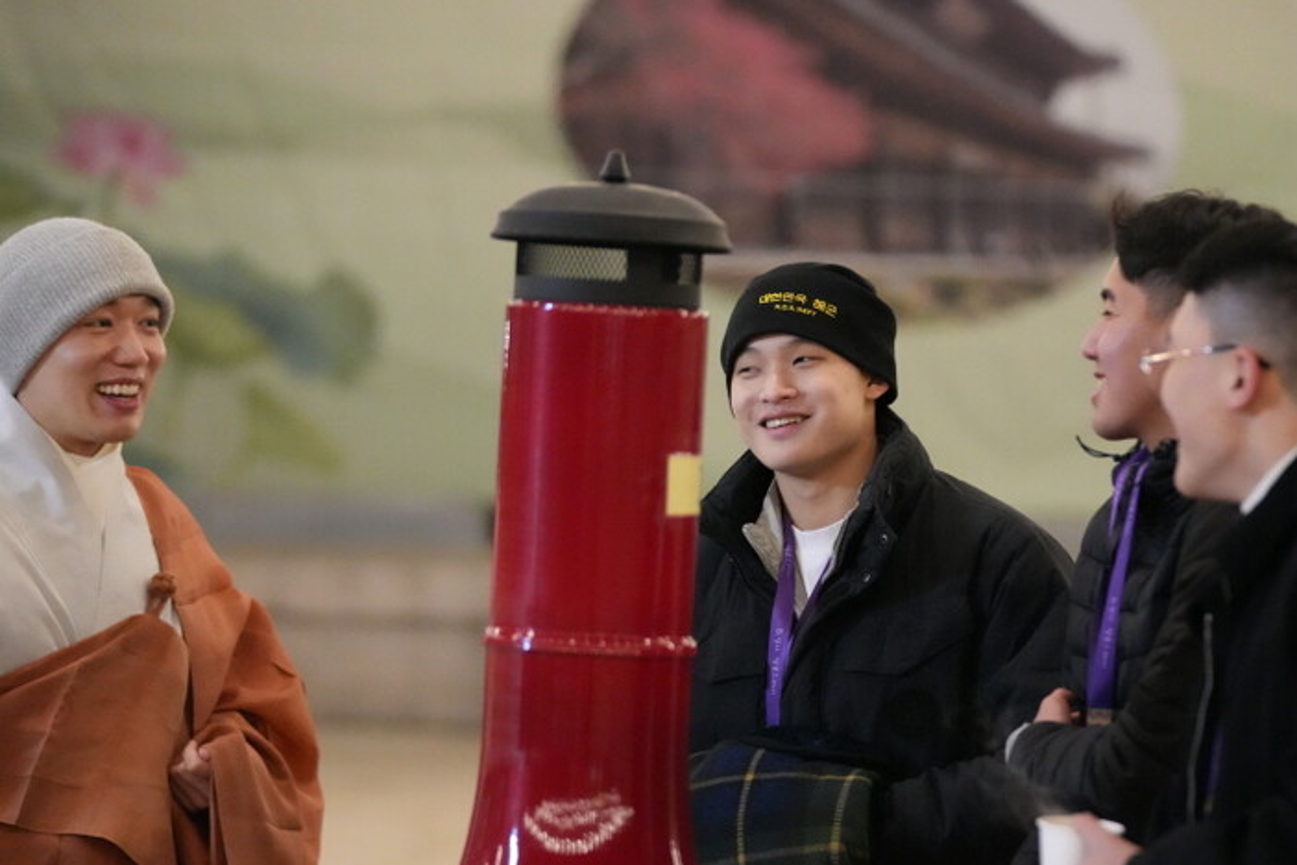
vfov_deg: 8.8
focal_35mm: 156
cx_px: 769
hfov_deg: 13.2
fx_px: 5620
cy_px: 582
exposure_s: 1/160
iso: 10000
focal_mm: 114
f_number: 2.8
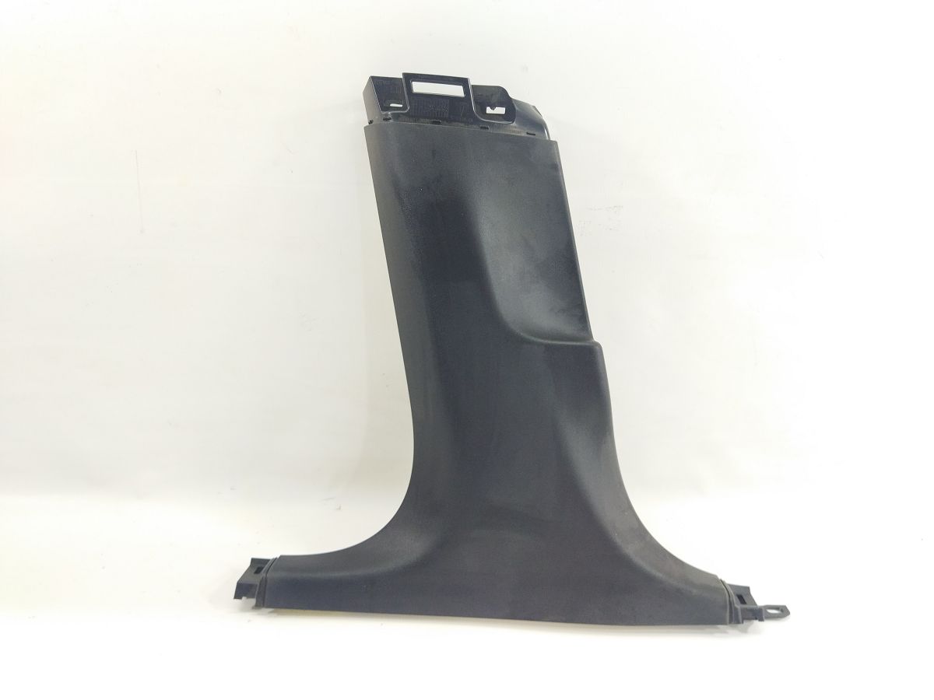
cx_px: 467
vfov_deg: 51.4
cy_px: 350
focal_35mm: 27
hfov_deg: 65.3
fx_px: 729
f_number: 1.79
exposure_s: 1/100
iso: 166
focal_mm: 4.71
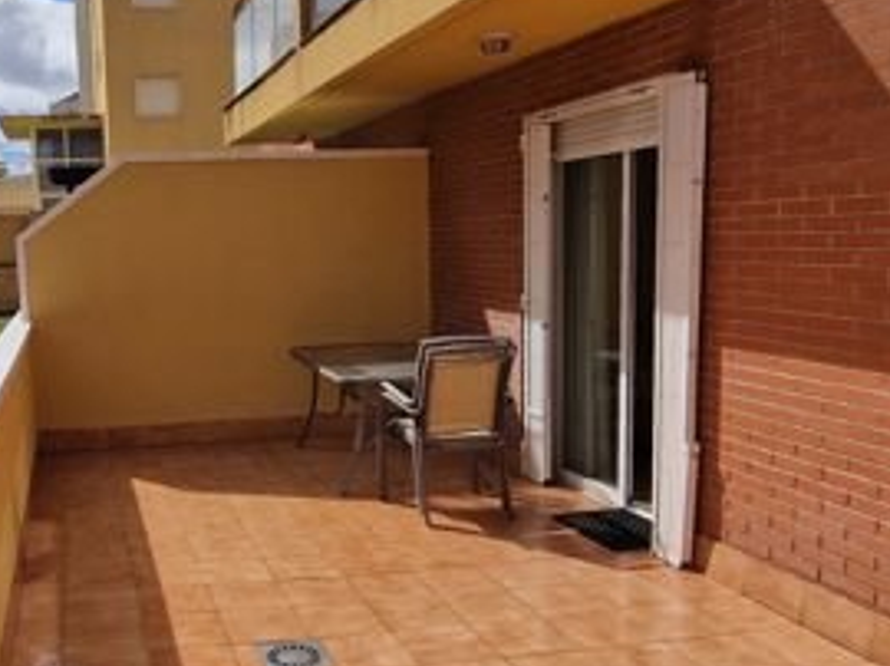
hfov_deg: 51.5
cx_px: 216
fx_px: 873
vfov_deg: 41.7
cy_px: 346
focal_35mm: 34
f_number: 2.2
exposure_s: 1/5792
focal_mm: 2.2
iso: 50
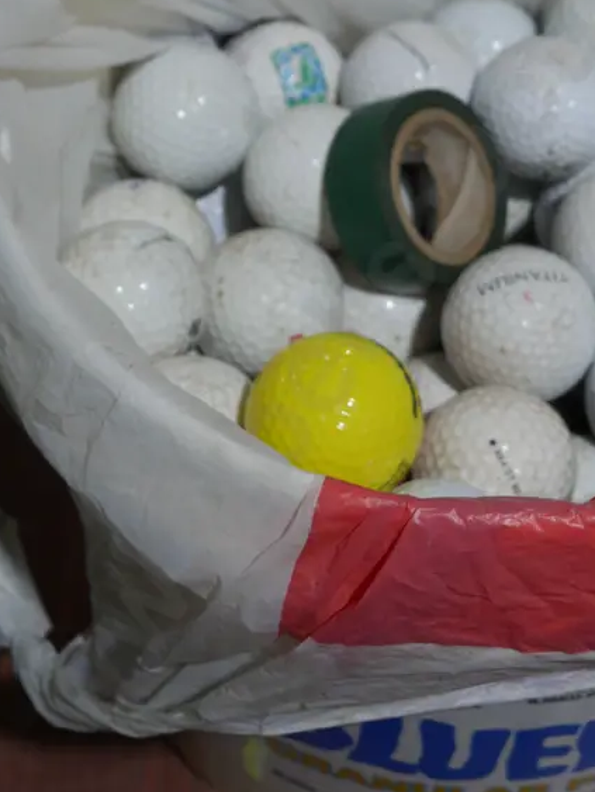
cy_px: 153
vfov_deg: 24.0
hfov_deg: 18.3
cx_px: 489
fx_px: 1831
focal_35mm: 80
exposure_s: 1/100
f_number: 4.7
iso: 200
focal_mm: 22
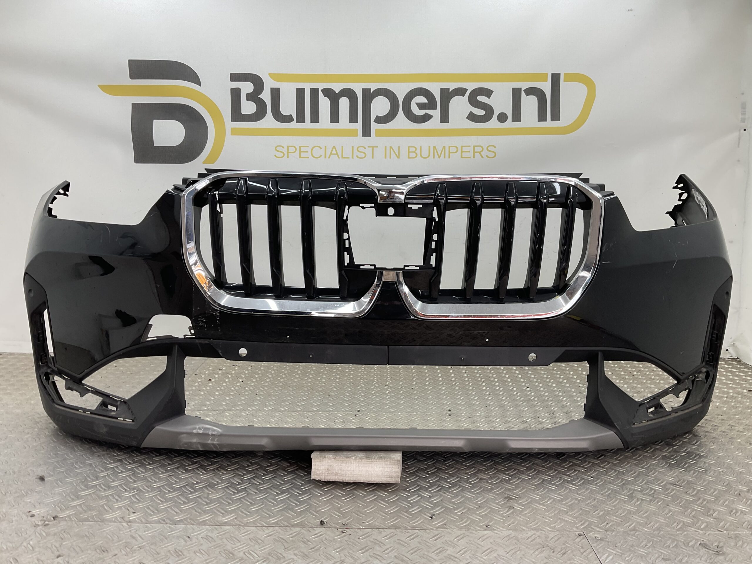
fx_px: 630
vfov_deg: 48.2
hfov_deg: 61.7
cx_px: 376
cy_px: 282
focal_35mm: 29
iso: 20
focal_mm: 3
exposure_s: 1/100
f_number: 1.8
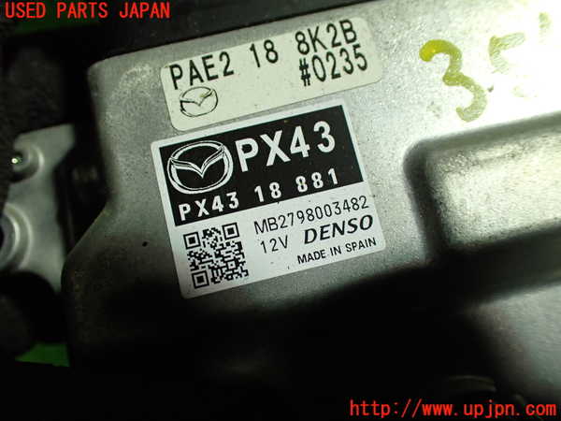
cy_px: 210
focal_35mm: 30
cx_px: 280
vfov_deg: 46.8
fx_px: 486
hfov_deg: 60.0
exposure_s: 1/125
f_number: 2.3
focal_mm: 5.4
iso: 400
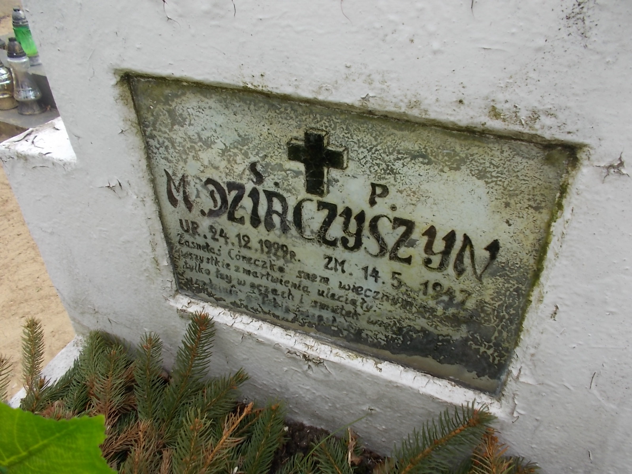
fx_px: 475
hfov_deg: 67.3
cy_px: 237
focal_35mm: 26
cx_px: 316
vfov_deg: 53.1
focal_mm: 4.6
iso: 80
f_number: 3.2
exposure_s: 1/320
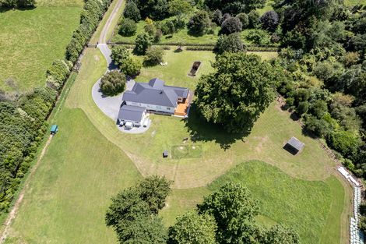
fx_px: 224
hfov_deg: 78.6
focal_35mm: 22
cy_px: 122
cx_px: 183
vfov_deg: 57.2
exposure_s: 1/1600
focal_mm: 8.38
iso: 160
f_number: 2.8
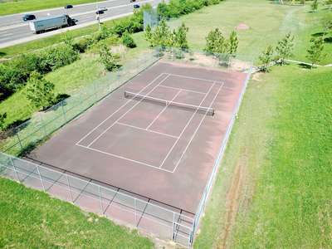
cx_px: 166
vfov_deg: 53.1
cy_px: 124
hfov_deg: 67.3
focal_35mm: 26
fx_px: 249
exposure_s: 1/714
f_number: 2.2
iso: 100
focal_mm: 4.73
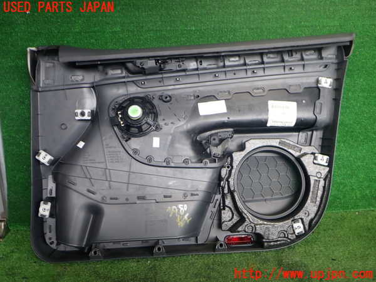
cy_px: 141
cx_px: 188
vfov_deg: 46.8
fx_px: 326
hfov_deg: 60.0
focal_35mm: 30
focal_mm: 5.4
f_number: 2.3
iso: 200
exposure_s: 1/80
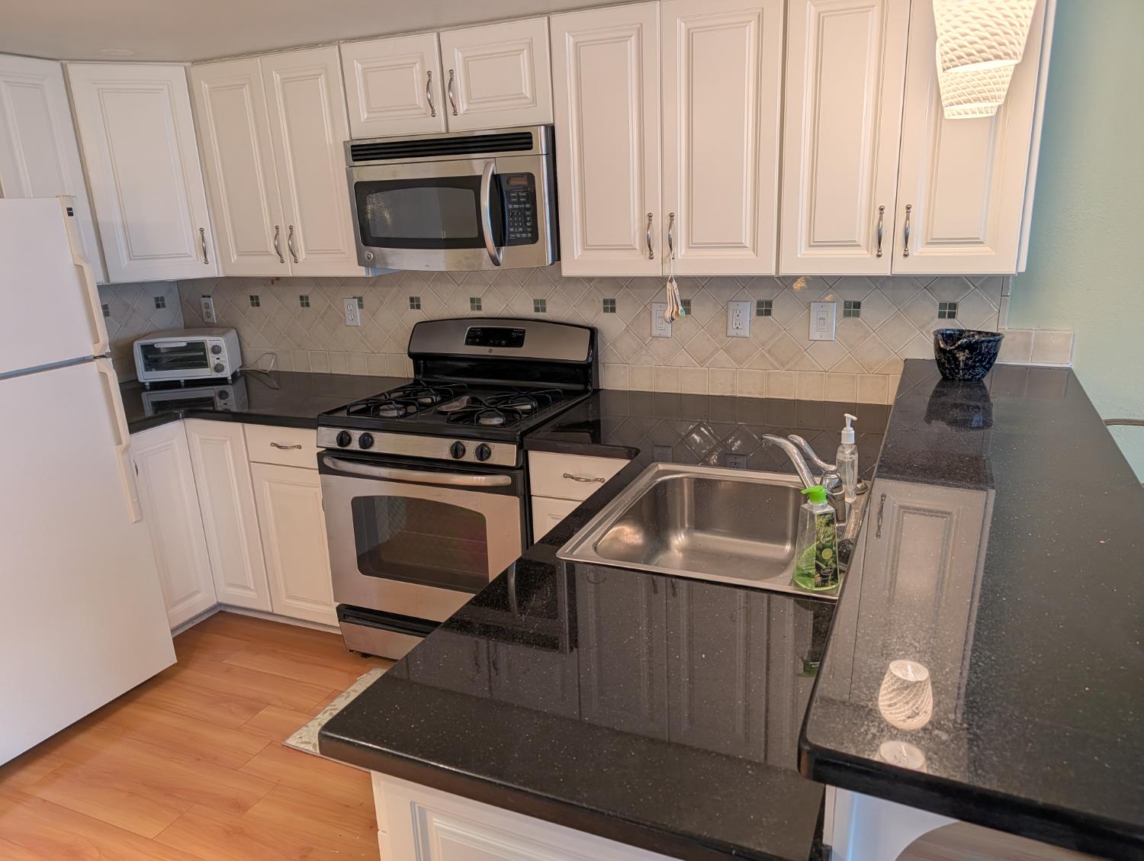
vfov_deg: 56.9
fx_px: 794
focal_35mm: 24
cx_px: 572
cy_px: 430
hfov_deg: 71.5
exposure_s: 1/252
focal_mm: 6.9
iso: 17
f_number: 1.68
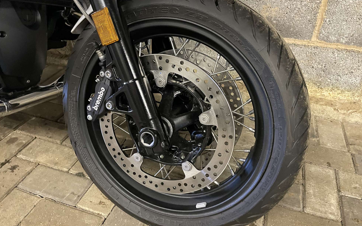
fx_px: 276
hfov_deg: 66.5
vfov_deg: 44.5
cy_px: 107
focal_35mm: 28
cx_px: 179
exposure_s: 1/25
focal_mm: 4.2
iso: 640
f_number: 1.6
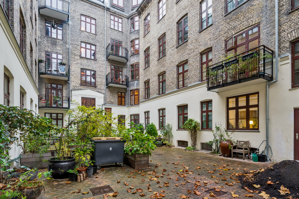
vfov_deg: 67.8
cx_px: 150
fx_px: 148
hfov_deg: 90.5
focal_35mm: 18
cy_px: 100
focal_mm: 11.9
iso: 400
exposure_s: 1/10
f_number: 6.3
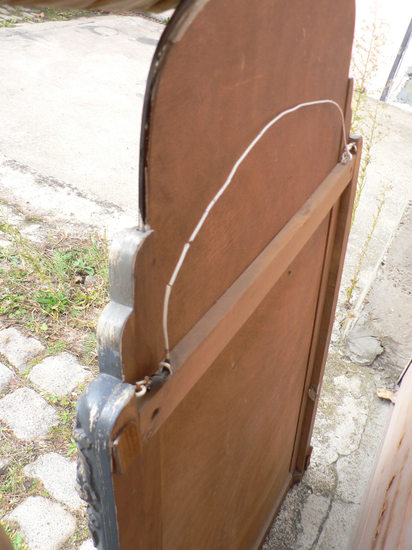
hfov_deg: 39.7
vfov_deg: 51.4
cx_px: 206
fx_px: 571
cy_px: 275
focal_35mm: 36
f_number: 2.8
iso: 80
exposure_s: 1/50
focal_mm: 6
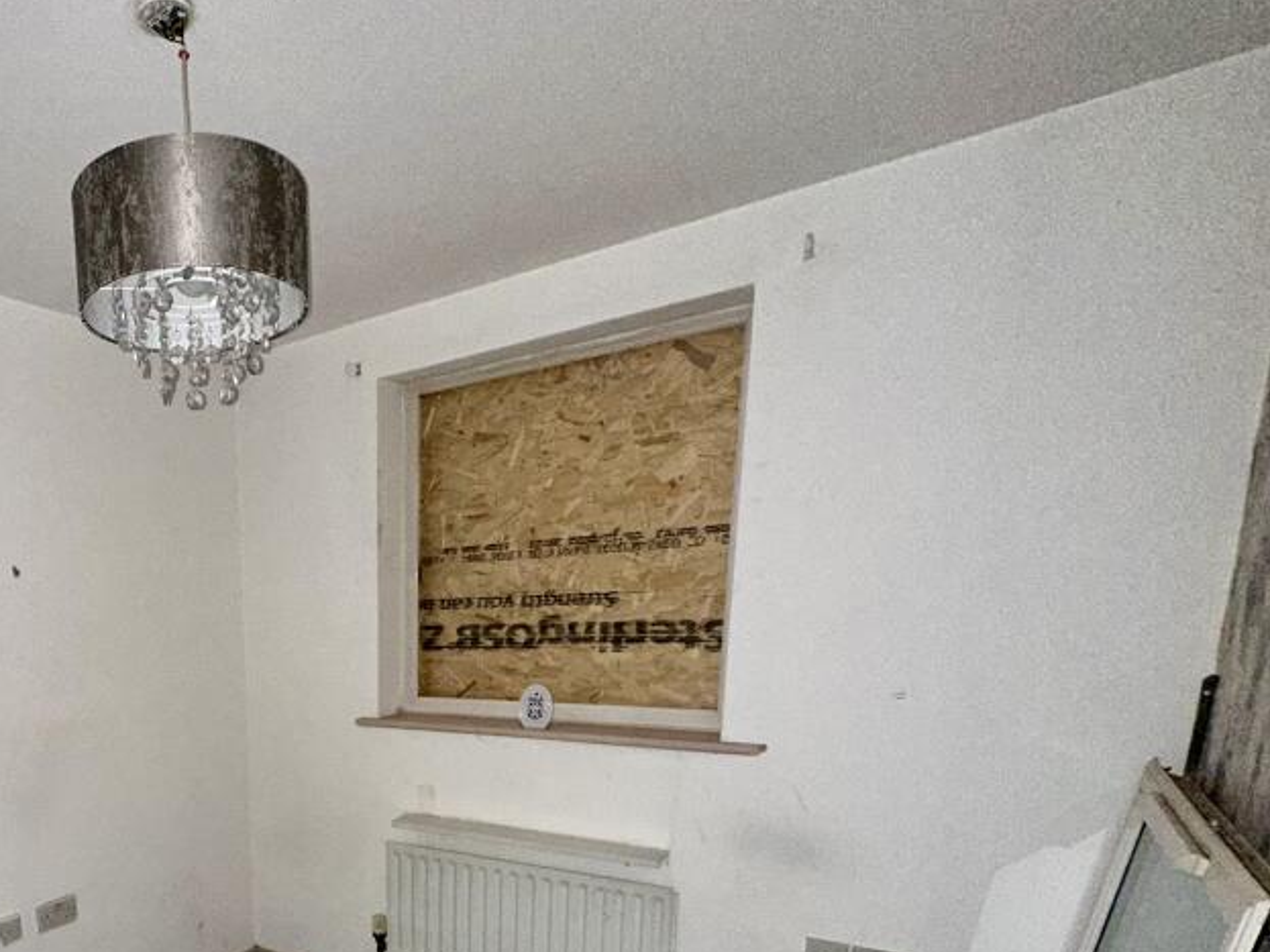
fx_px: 844
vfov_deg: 54.6
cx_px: 228
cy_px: 769
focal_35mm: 23
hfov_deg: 66.1
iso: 250
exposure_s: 1/35
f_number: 2.2
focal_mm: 2.22
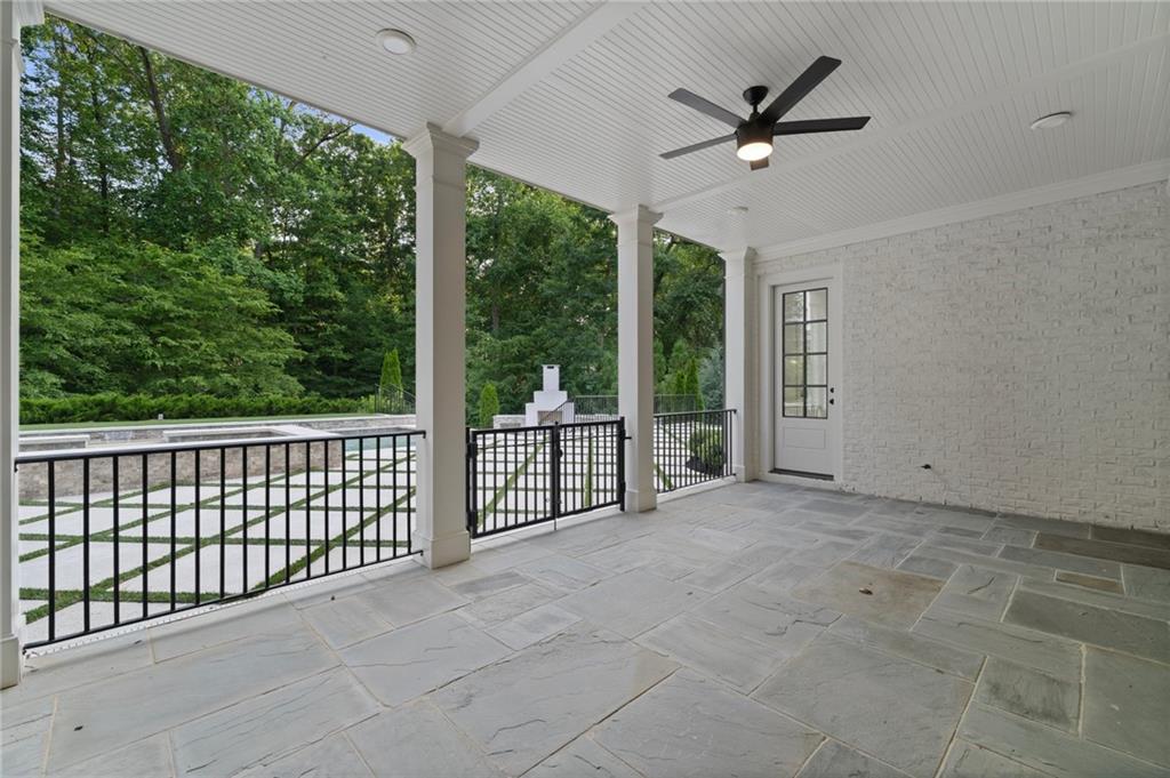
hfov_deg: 104.3
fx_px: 455
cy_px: 389
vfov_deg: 81.1
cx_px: 585
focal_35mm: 14
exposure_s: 1/15
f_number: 8
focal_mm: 14
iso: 320
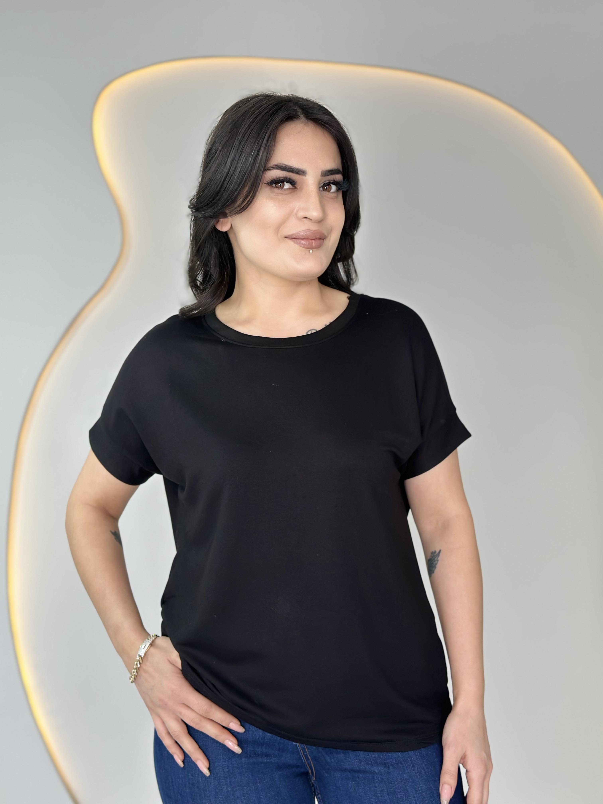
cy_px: 402
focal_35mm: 48
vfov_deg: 39.7
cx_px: 302
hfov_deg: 30.3
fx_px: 1115
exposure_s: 1/224
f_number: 1.78
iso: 80
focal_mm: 6.86
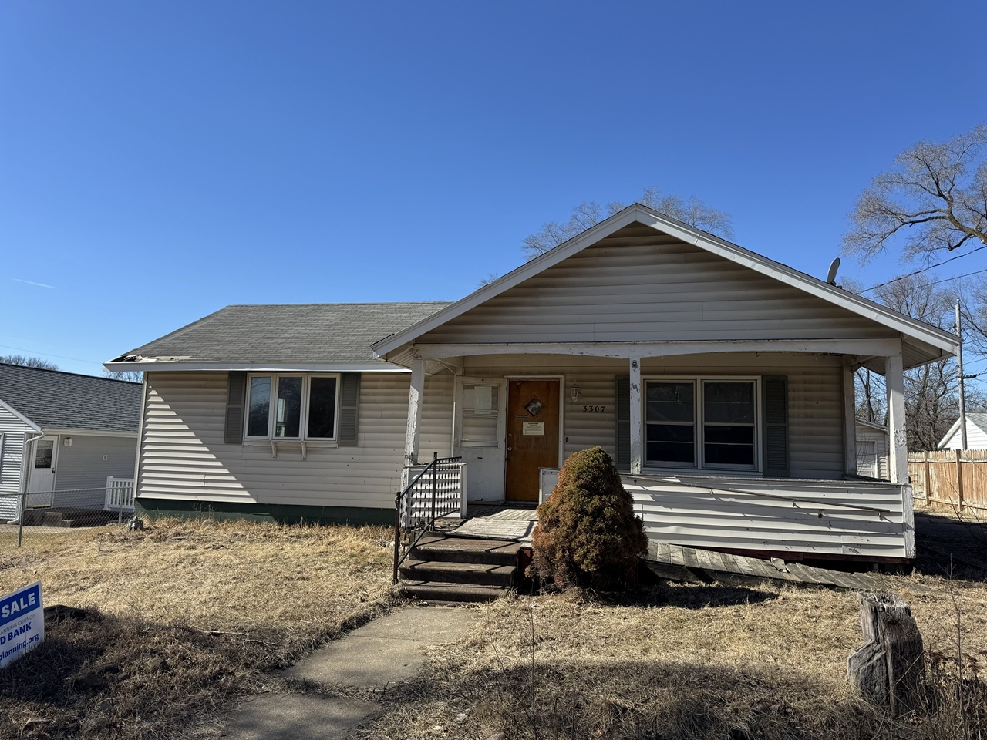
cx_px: 494
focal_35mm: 24
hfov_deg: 71.6
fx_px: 684
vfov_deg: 56.8
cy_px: 370
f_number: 1.78
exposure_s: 1/3802
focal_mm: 6.76
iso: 80
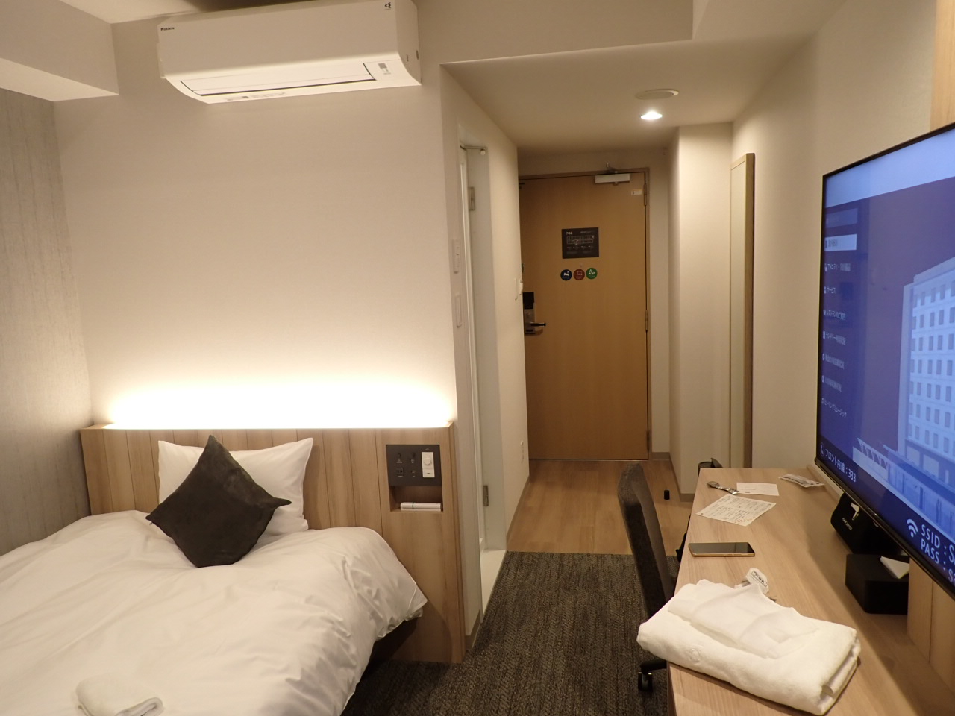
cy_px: 358
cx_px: 478
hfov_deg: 69.4
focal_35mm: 25
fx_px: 690
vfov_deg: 54.9
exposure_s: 1/40
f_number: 2
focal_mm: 4.5
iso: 200
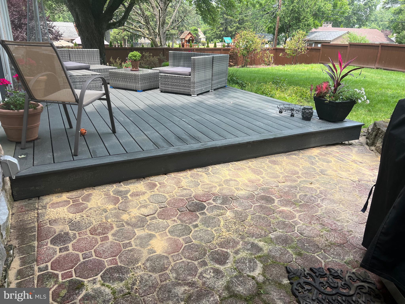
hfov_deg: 67.3
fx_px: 304
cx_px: 202
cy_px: 152
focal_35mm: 26
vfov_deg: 53.1
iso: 50
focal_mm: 5.7
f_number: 1.5
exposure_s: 1/733
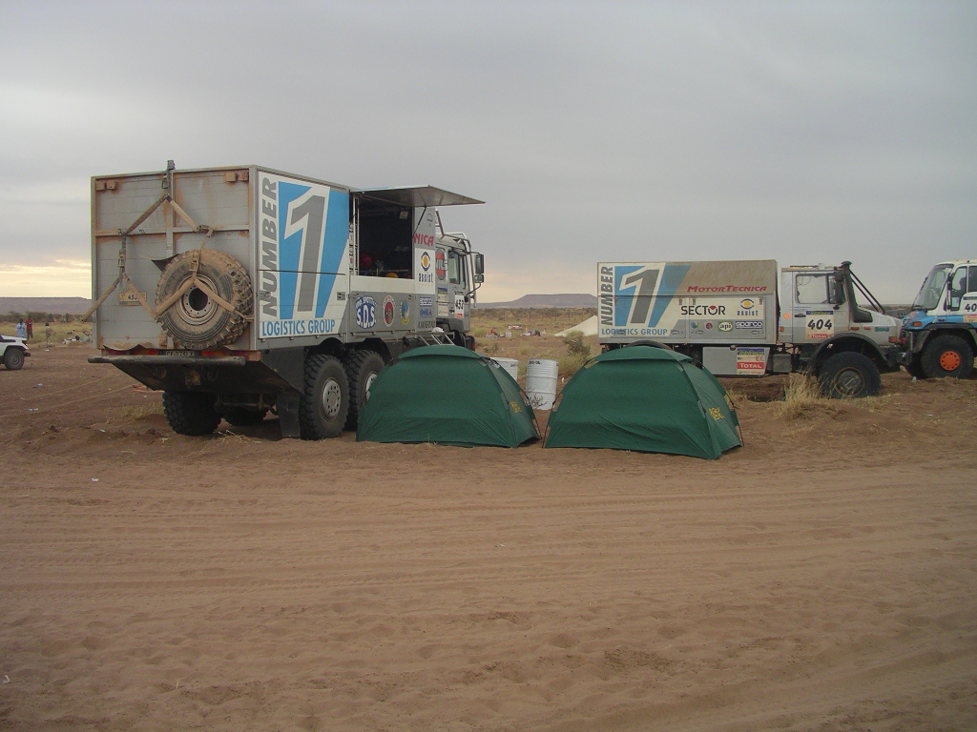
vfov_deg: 38.7
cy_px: 366
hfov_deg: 50.1
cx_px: 488
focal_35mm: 37
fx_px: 1044
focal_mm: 5.7
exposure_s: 1/160
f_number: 2.8
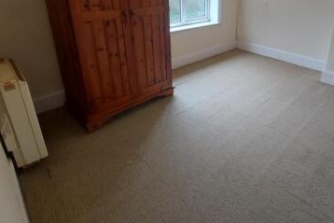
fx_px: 204
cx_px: 223
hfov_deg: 76.1
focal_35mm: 22
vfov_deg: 54.4
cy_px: 54
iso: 100
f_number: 2.2
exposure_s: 1/50
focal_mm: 1.74
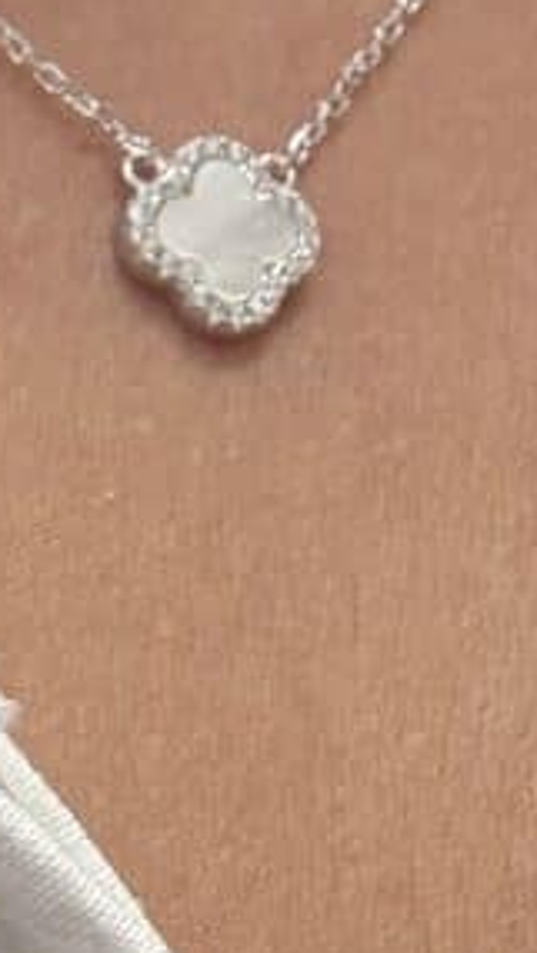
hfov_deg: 10.4
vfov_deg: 18.3
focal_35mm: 117
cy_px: 467
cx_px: 274
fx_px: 2960
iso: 100
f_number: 1.9
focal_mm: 2.69
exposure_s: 1/50
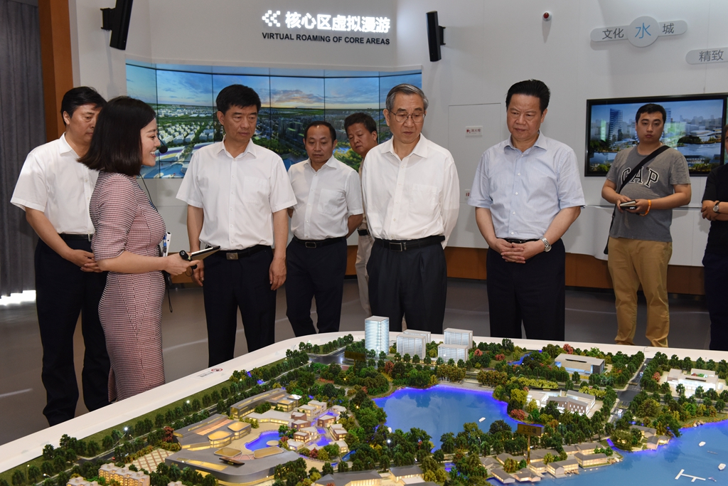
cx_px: 364
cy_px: 243
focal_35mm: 36
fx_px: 728
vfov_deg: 36.9
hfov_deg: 53.1
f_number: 8
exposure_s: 1/60
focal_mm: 36
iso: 1250
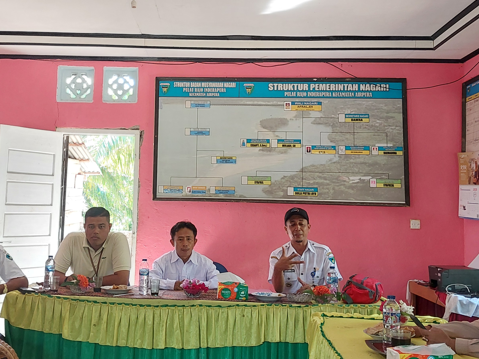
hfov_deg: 37.3
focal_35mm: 51
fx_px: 706
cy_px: 161
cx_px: 182
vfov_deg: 28.5
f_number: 1.8
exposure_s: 1/60
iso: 250
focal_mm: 4.6
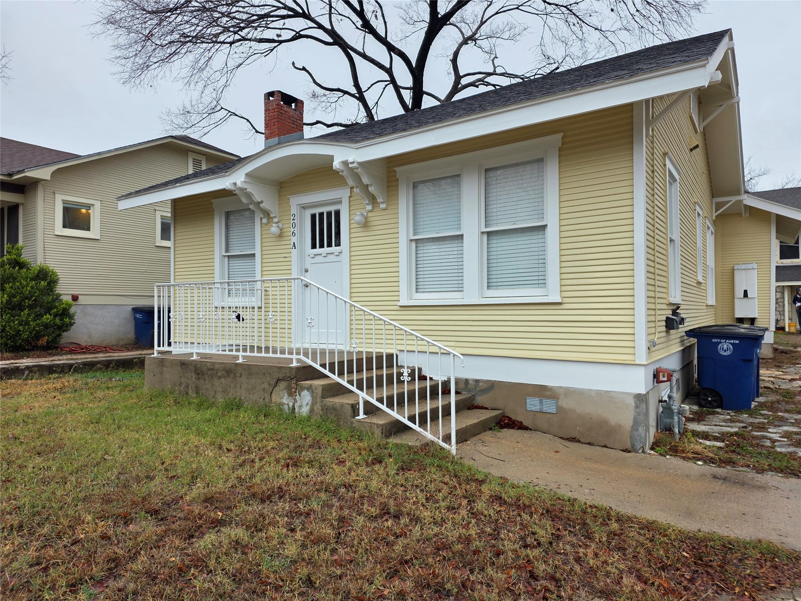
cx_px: 400
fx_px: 532
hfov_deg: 73.9
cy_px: 300
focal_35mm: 23
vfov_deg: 58.9
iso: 32
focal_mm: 6.25
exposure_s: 1/359
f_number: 1.7
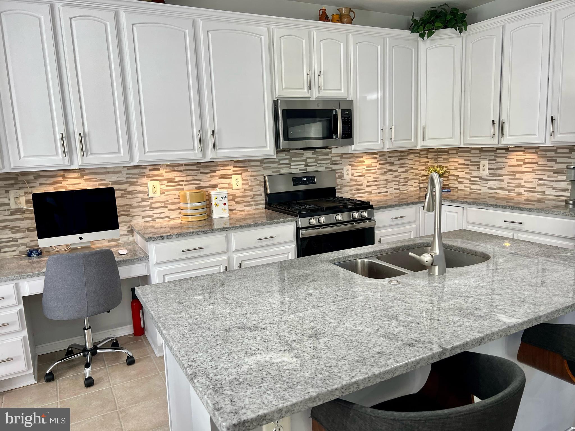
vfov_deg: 53.1
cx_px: 288
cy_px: 216
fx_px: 432
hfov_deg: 67.3
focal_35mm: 26
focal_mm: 5.7
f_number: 1.5
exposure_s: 1/120
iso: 80
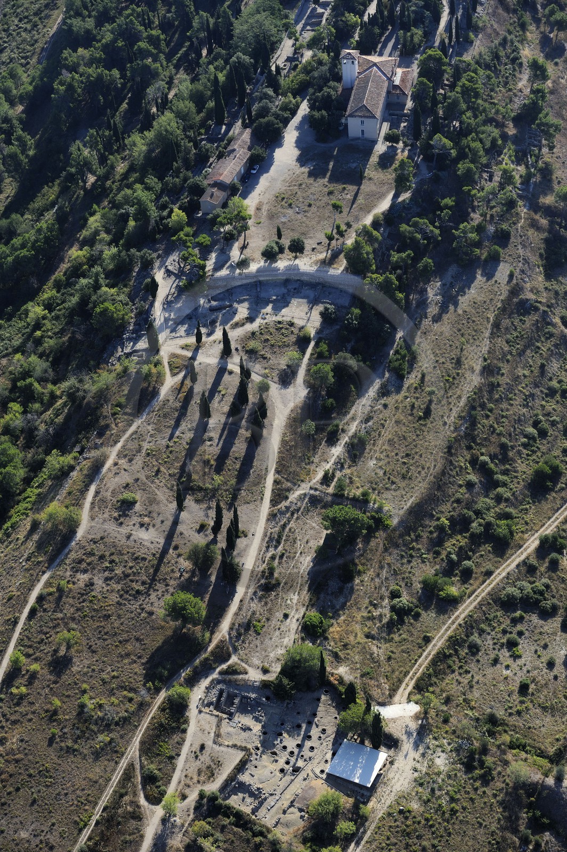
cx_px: 284
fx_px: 1656
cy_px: 426
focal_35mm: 70
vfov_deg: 28.9
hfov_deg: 19.4
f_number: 5
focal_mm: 70
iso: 400
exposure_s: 1/800
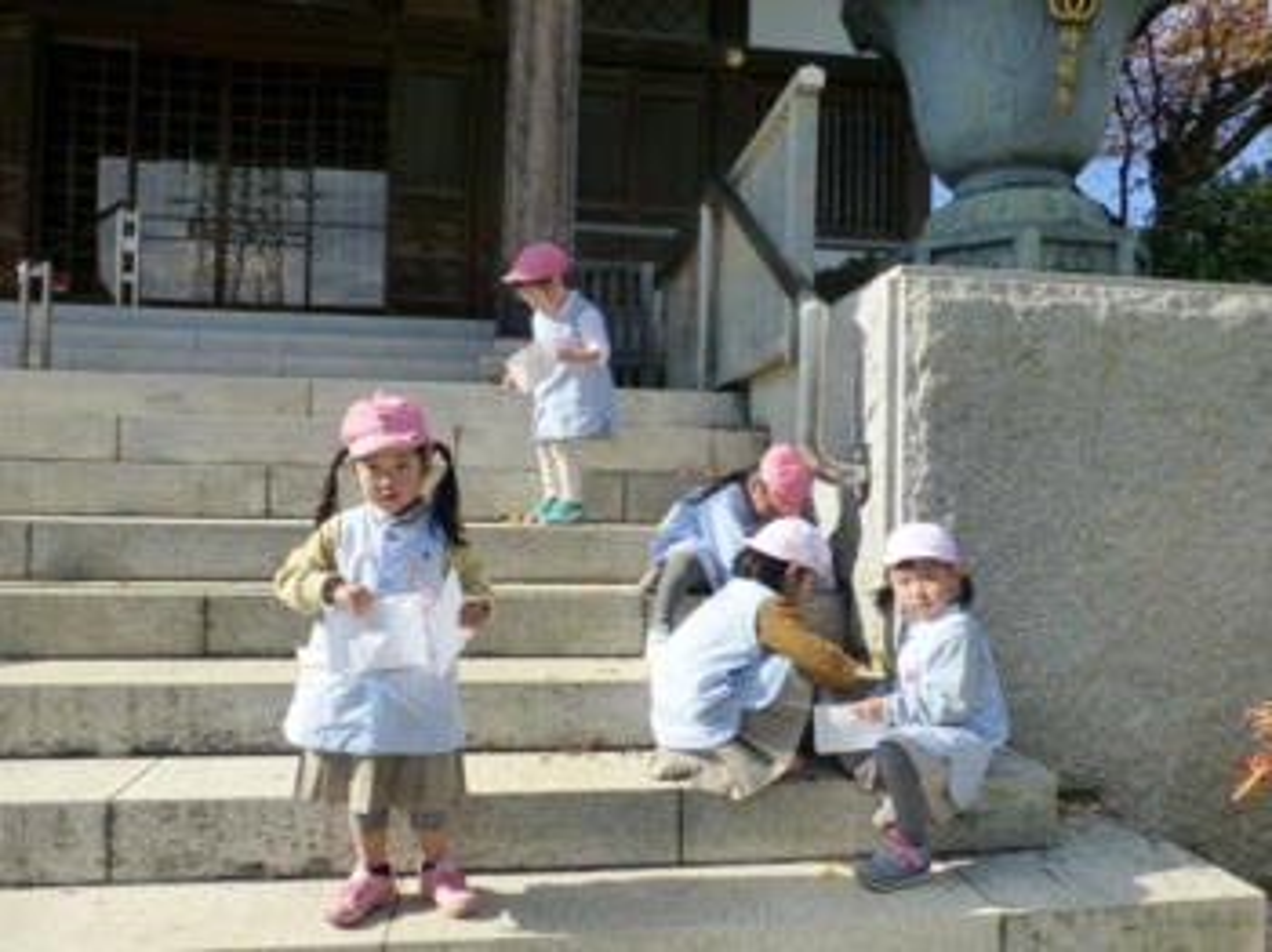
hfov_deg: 69.4
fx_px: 918
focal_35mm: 25
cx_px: 636
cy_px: 476
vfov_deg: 54.8
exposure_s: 1/640
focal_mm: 4.3
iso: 200
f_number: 4.5
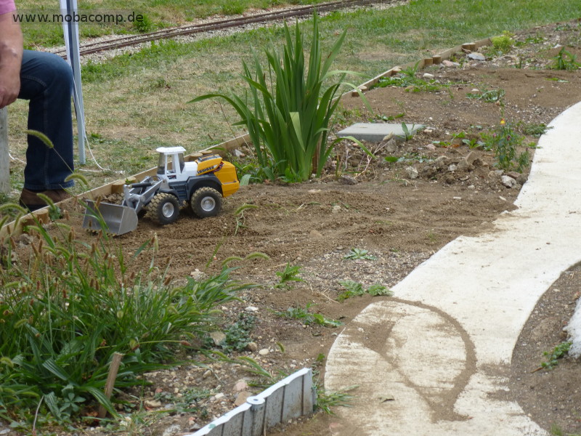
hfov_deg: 18.9
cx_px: 290
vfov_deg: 14.2
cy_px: 218
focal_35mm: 104
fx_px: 1746
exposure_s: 1/320
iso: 125
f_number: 5
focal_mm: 18.7
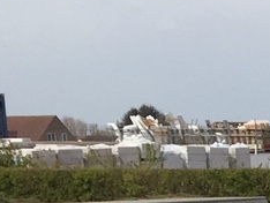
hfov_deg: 8.2
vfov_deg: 7.1
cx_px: 841
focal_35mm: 202
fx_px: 1577
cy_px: 412
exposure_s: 1/3049
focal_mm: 4.15
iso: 32
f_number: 2.2
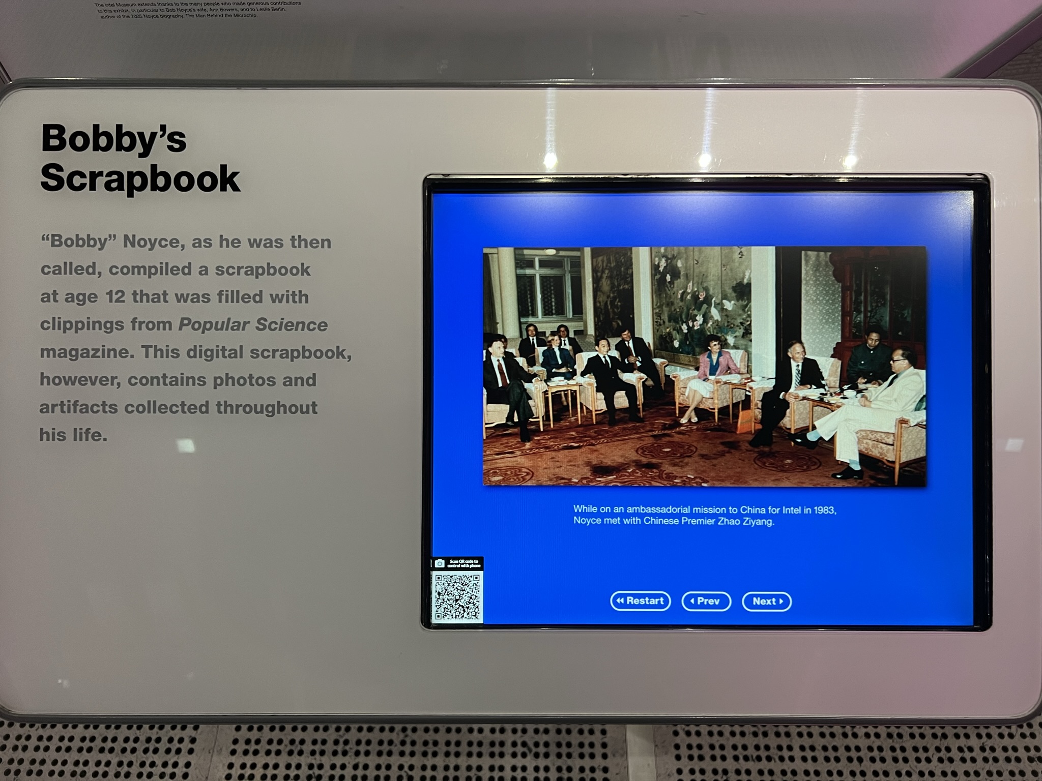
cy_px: 390
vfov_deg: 53.1
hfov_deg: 67.3
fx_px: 783
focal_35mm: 26
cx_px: 521
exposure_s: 1/60
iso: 125
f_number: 1.5
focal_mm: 5.7
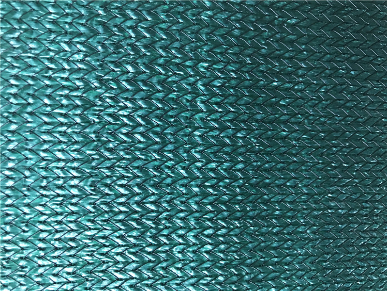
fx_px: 313
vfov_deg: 49.7
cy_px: 146
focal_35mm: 28
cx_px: 194
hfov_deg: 63.4
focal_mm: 3.99
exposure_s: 1/25
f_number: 1.8
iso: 32
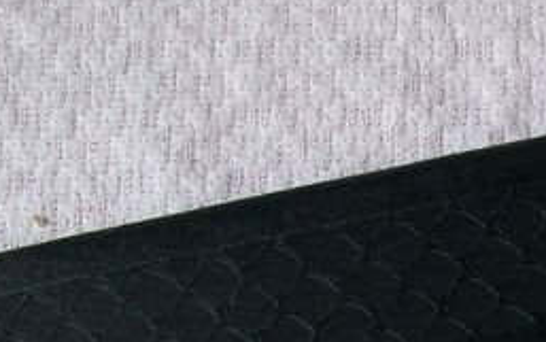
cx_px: 797
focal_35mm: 132
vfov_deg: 9.1
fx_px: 1965
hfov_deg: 14.8
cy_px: 786
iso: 86
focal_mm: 5.7
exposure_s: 1/40
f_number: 2.9
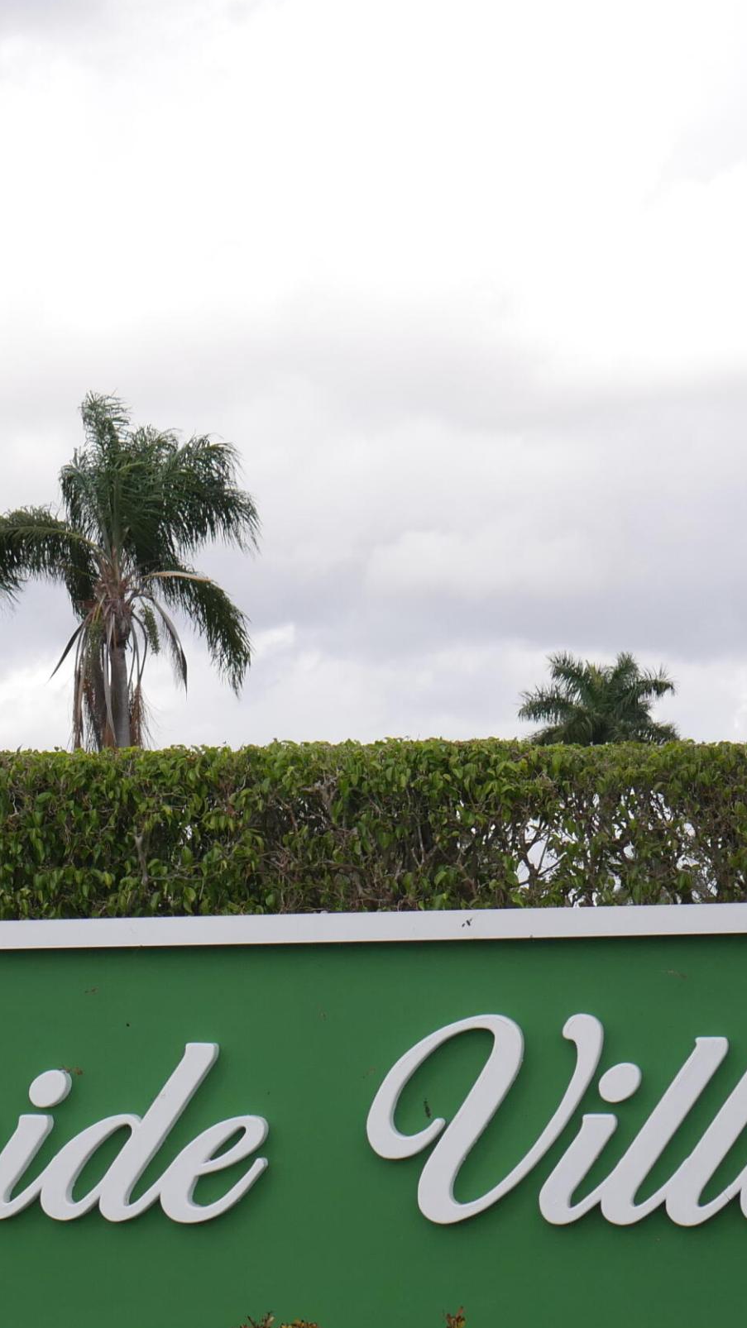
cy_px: 870
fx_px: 2888
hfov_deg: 14.7
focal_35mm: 82
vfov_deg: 25.8
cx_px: 196
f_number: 5
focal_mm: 21
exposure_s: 1/2000
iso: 400
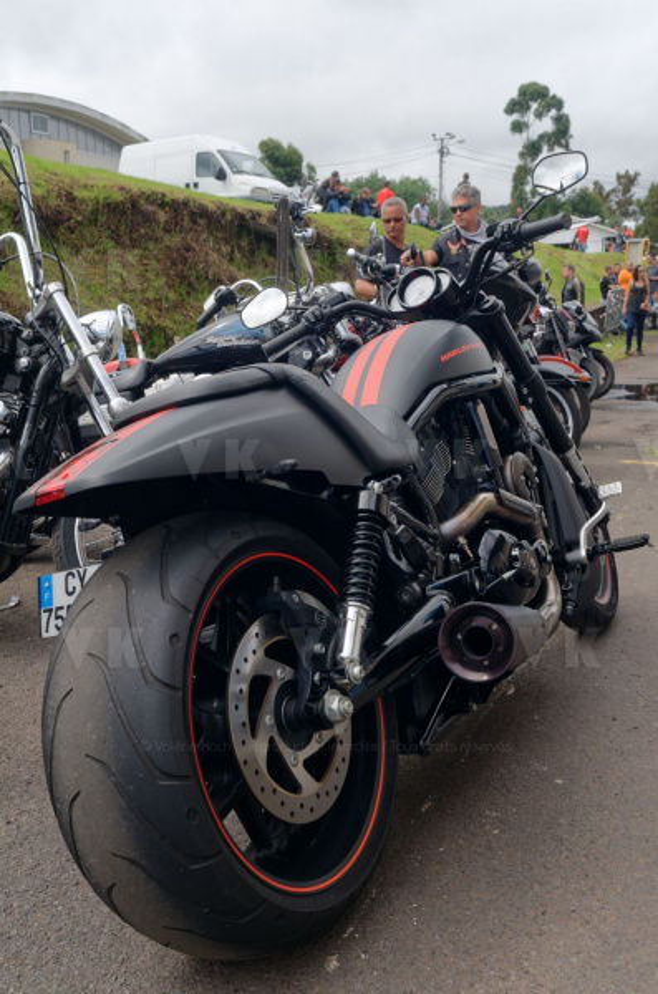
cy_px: 497
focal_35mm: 36
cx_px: 329
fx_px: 992
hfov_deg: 36.7
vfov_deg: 53.2
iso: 125
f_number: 8
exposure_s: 1/200
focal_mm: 24
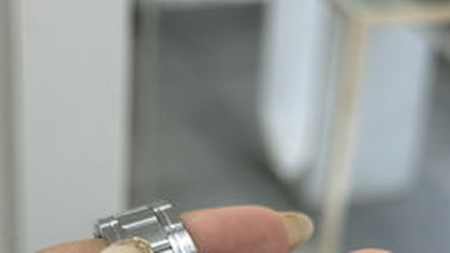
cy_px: 447
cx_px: 224
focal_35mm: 113
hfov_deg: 18.9
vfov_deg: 10.2
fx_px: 1348
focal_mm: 6.76
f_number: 1.78
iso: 100
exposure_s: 1/61
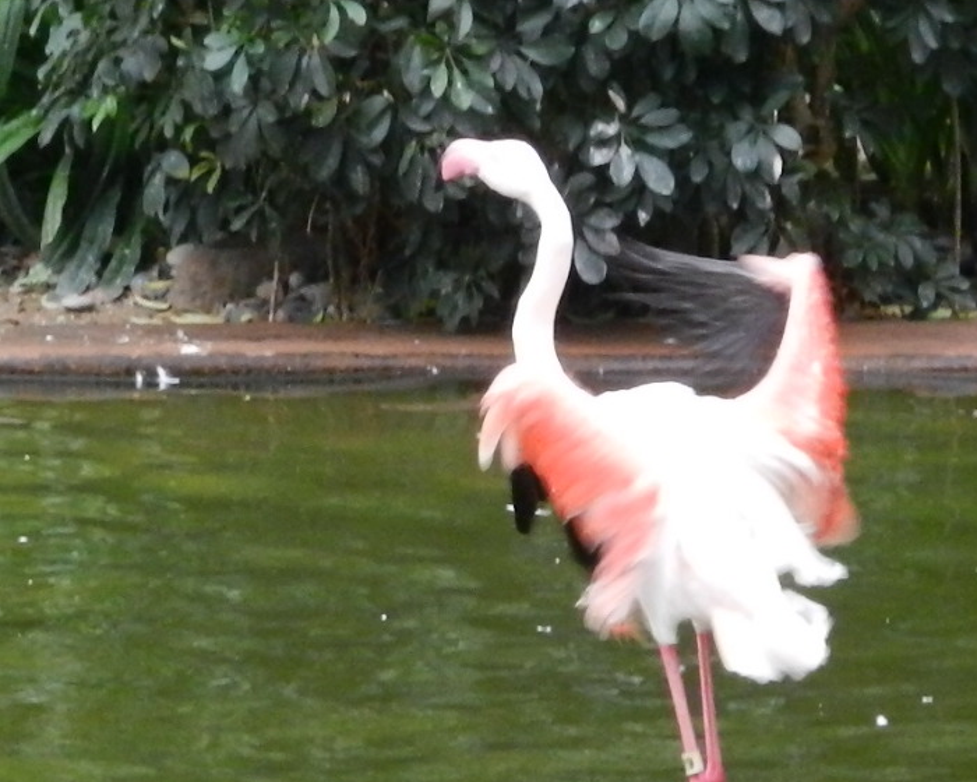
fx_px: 7807
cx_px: 670
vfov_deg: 5.7
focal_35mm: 270
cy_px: 475
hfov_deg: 7.2
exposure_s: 1/125
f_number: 5.3
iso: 640
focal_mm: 34
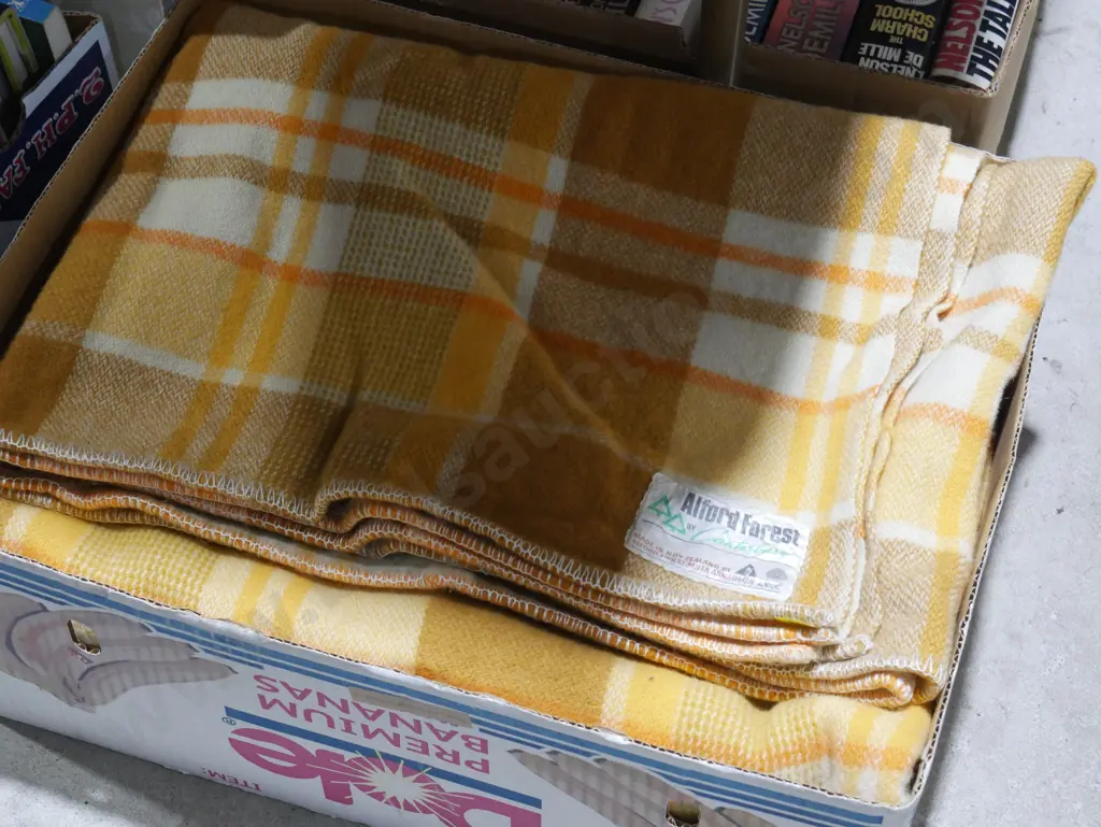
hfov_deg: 29.4
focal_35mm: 66
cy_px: 414
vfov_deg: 22.3
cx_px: 550
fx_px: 2100
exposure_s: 1/80
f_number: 7.1
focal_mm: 33
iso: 1600
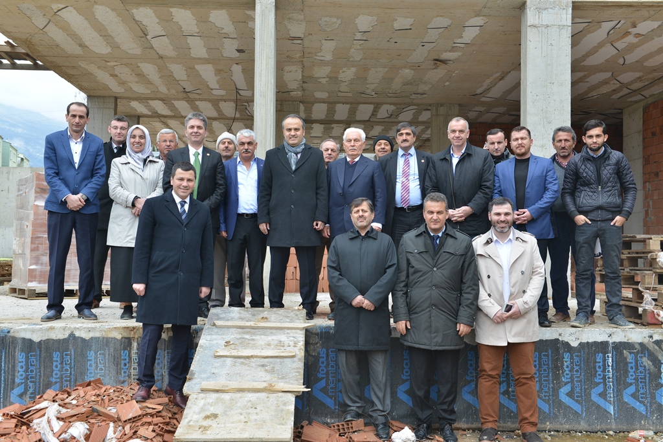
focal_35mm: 38
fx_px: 700
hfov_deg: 50.7
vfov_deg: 35.1
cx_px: 332
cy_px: 221
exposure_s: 1/200
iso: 200
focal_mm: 38
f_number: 6.3
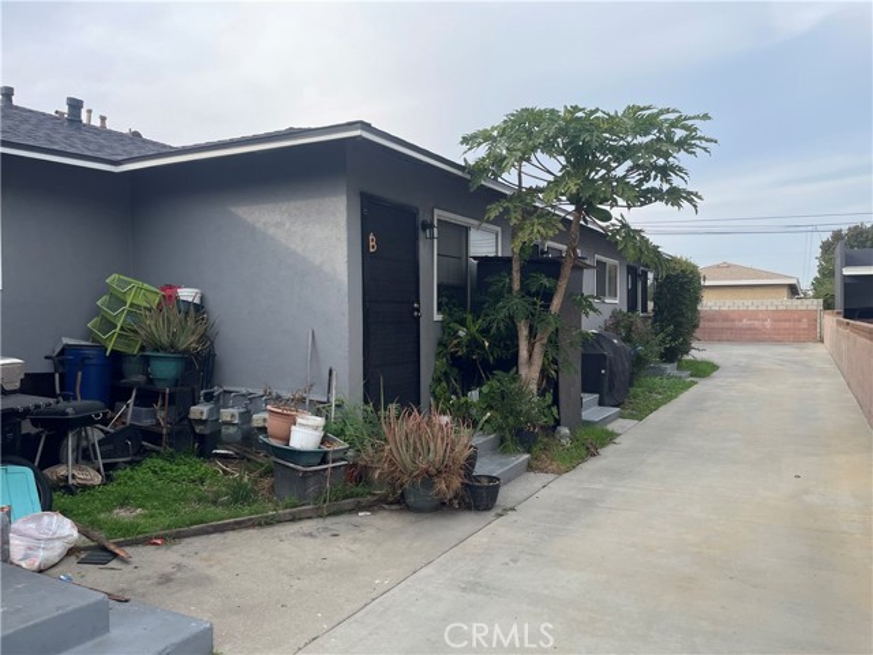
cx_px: 436
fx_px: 656
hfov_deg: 67.3
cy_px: 328
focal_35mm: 26
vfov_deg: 53.1
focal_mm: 4.2
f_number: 1.6
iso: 32
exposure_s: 1/1667
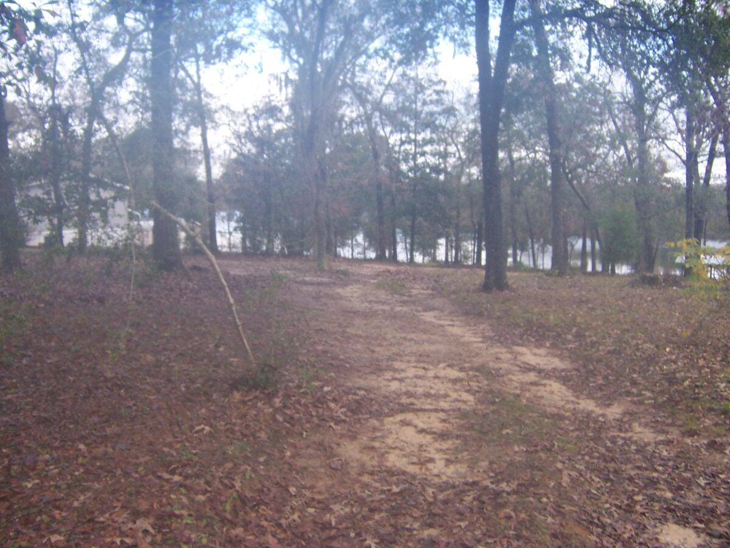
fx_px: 696
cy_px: 274
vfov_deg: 42.9
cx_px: 365
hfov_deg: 55.4
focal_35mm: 33
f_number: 3.4
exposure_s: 1/90
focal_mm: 5.5
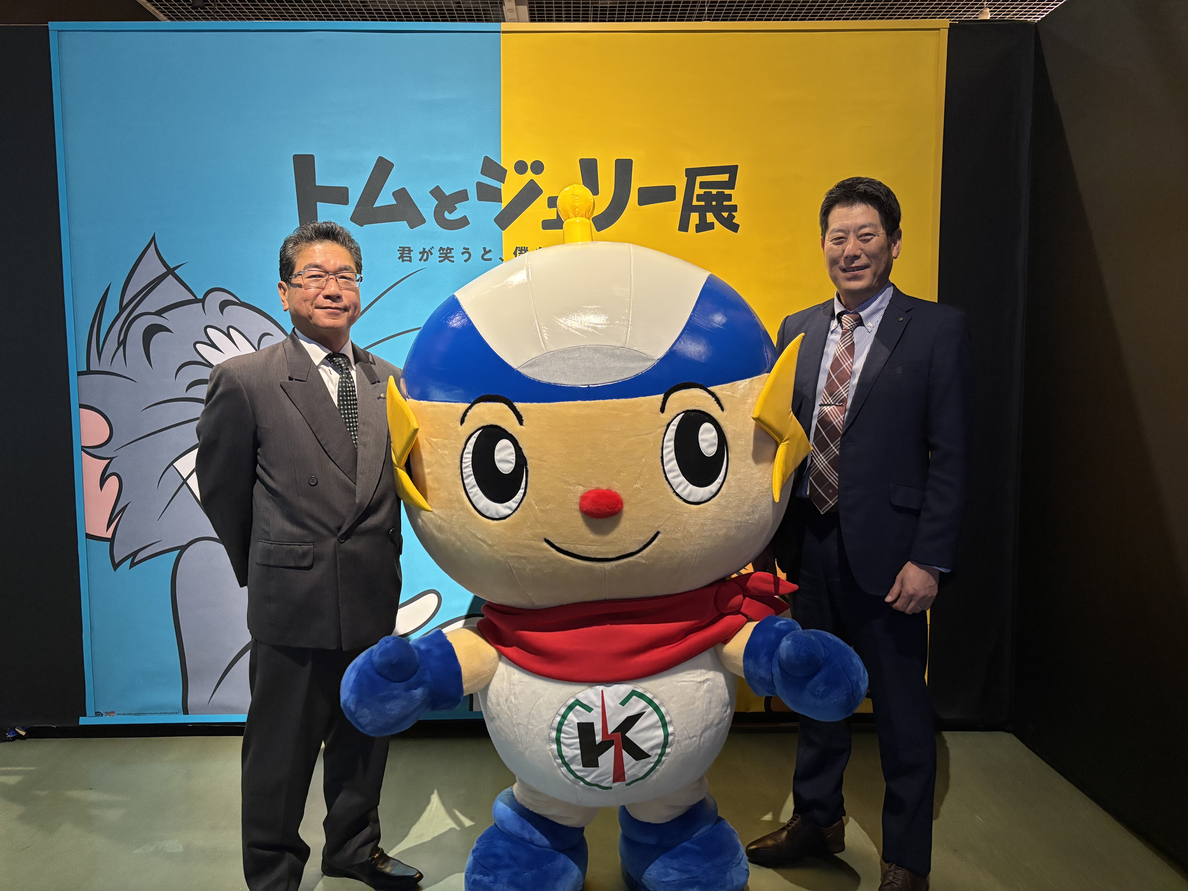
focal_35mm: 26
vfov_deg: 53.1
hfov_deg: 67.3
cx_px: 594
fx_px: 892
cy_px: 446
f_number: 1.6
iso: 500
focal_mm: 5.96
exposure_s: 1/60
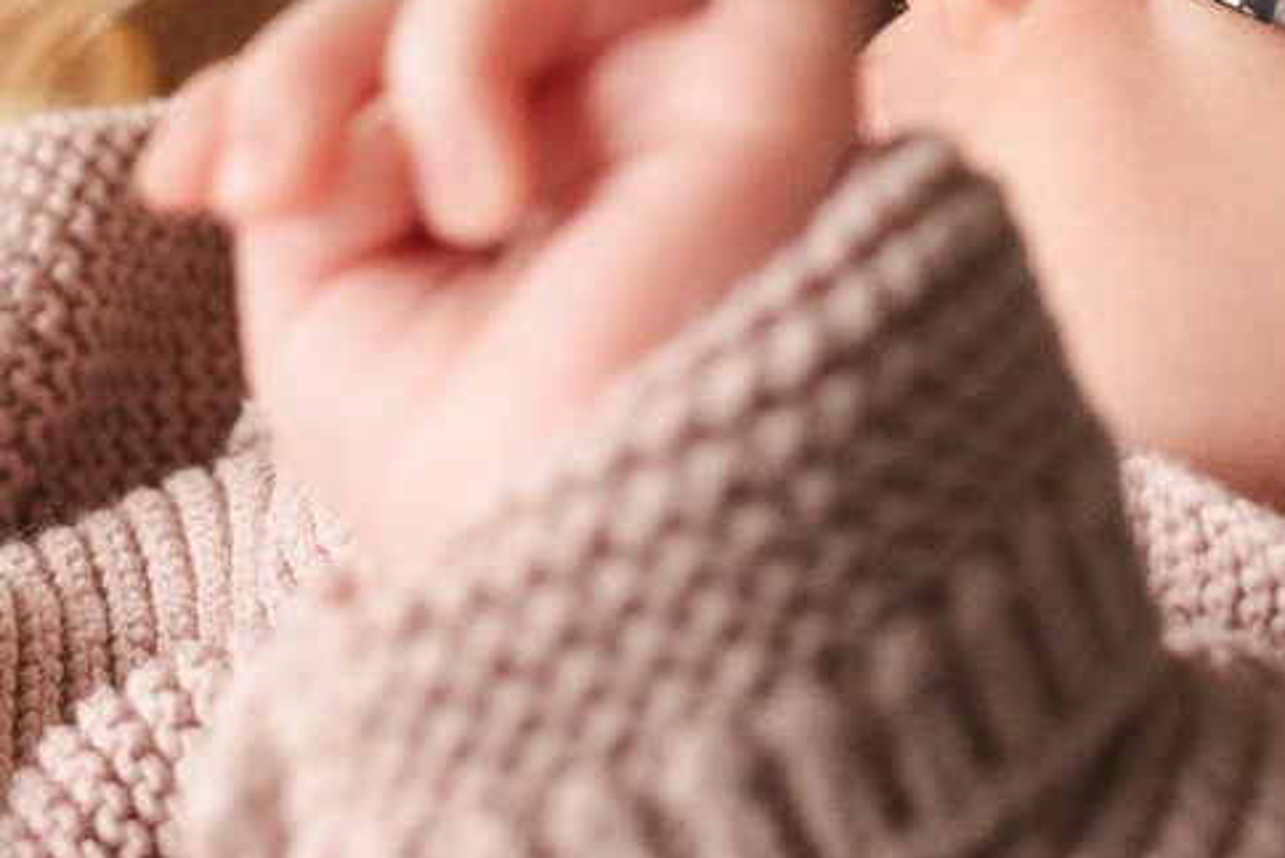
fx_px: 4177
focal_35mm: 117
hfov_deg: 17.5
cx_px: 746
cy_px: -252
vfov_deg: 11.4
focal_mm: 35
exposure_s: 1/400
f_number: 4.5
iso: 2000
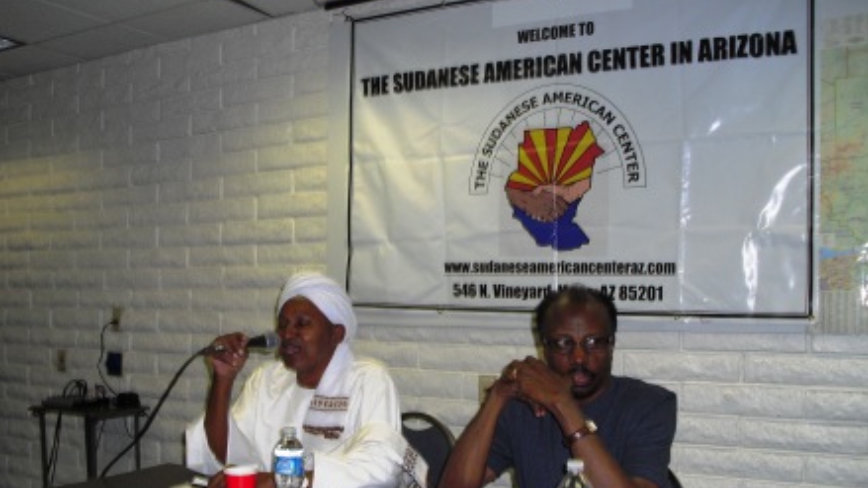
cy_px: 310
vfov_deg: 29.6
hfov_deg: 50.5
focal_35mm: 40
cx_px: 437
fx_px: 921
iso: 100
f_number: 3.1
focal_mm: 6.3
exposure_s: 1/60
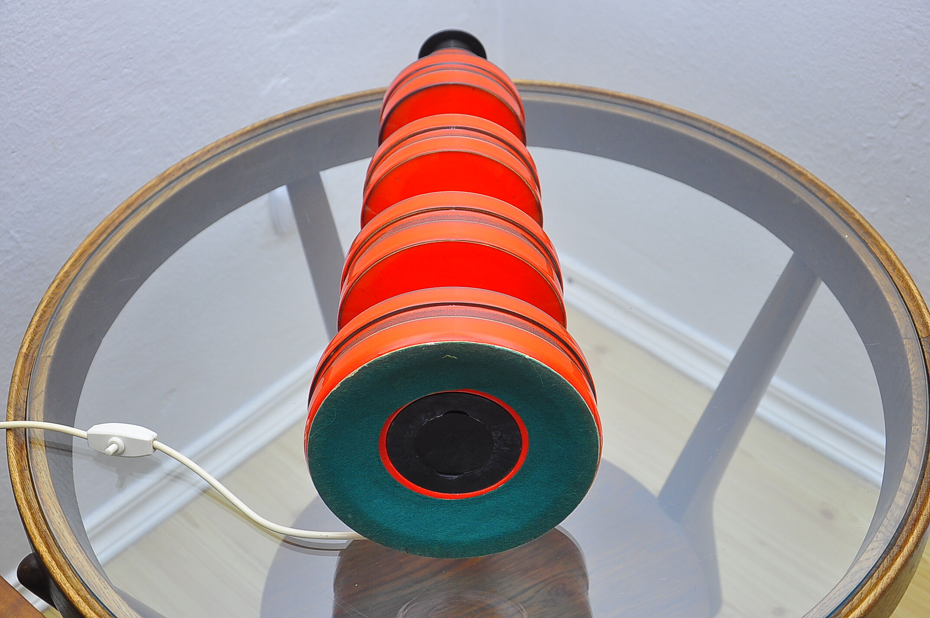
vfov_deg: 22.6
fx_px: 1548
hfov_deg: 33.4
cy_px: 309
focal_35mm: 60
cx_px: 465
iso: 400
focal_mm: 40
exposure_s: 1/200
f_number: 5.6
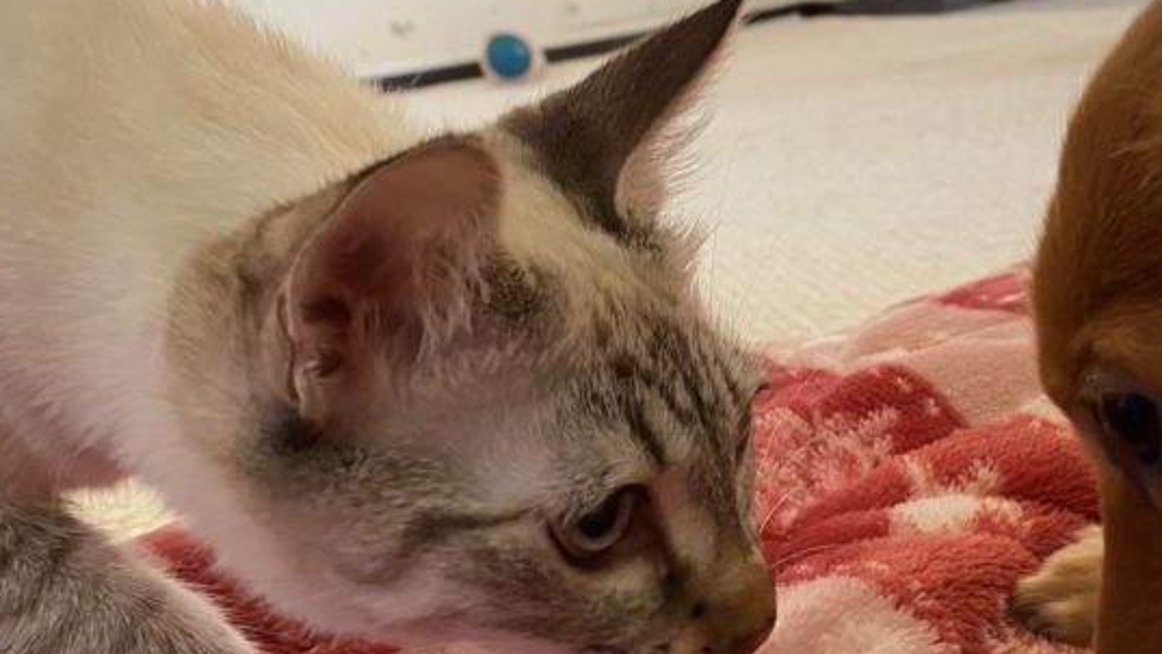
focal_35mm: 54
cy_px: 388
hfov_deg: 37.9
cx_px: 807
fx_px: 1664
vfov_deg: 22.2
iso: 200
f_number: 1.8
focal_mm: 4.25
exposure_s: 1/60
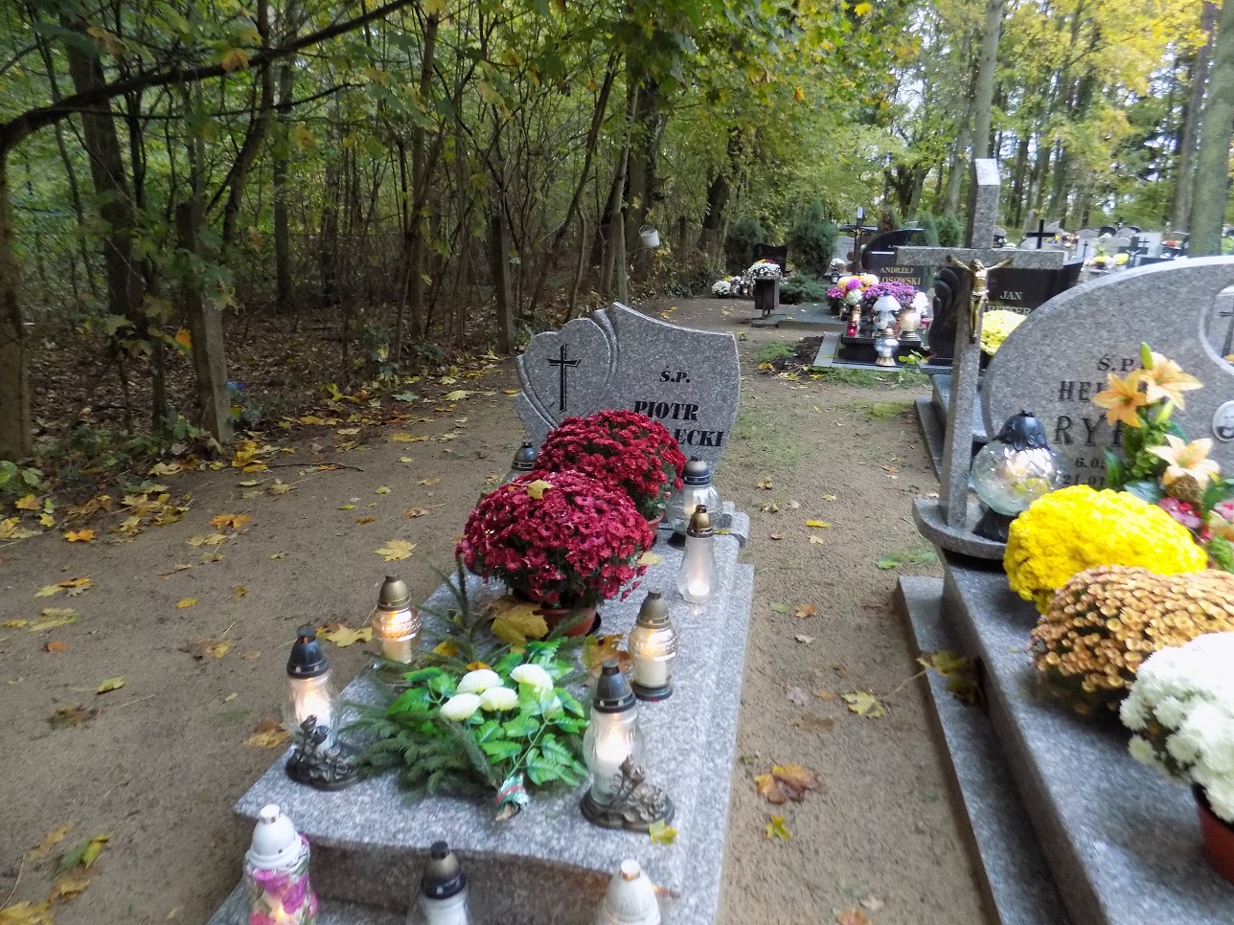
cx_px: 617
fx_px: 820
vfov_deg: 58.9
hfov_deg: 73.9
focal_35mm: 23
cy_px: 462
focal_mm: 4
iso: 360
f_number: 3.1
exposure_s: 1/30
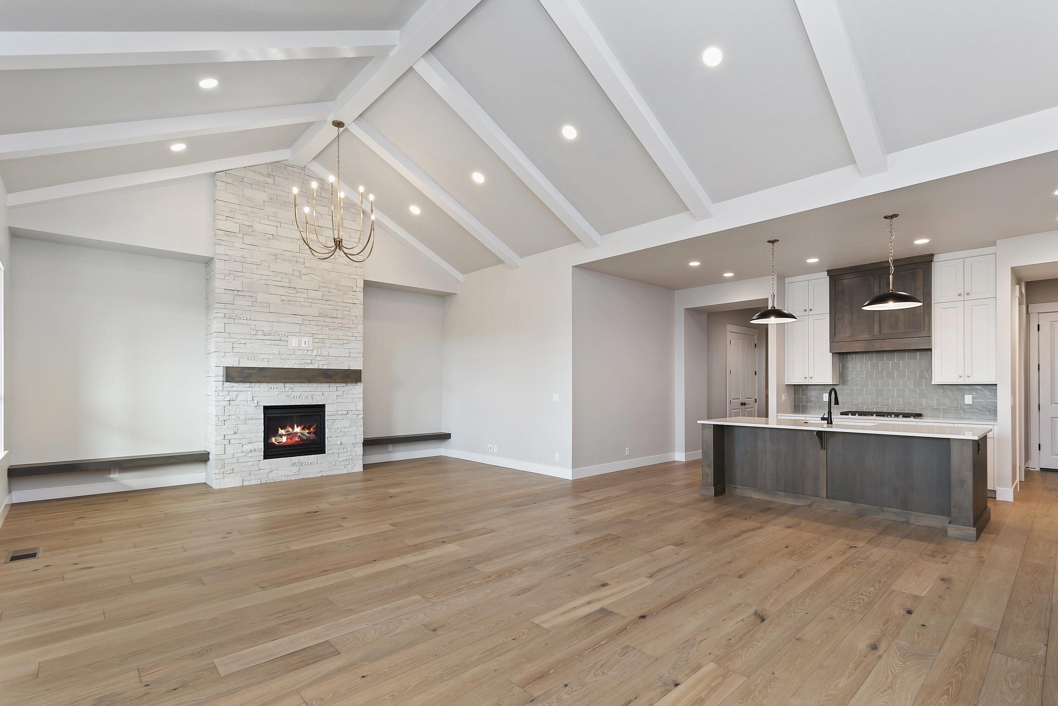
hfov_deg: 96.6
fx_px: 470
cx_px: 559
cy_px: 374
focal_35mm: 16
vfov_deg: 73.7
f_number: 6.3
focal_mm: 10
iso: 320
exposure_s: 1/13
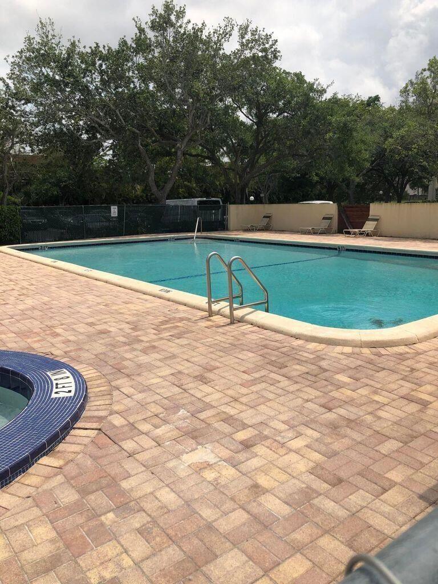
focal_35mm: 28
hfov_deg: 49.7
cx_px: 219
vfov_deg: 63.4
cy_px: 292
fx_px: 472
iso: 25
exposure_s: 1/4049
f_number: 1.8
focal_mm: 3.99
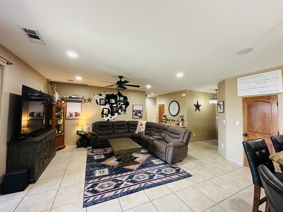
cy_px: 106
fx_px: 114
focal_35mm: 14
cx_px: 142
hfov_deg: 102.1
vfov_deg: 85.7
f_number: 2.2
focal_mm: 2.22
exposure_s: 1/60
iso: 400
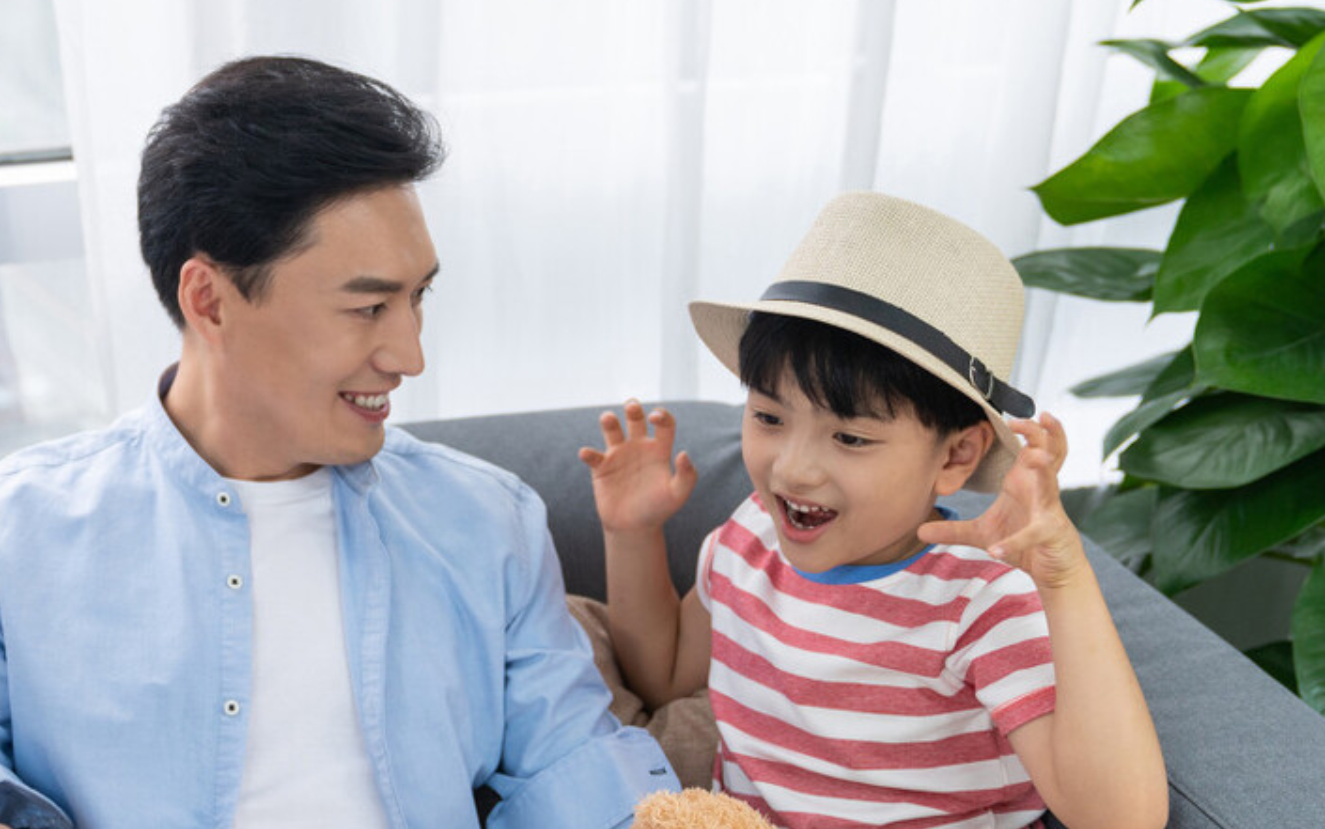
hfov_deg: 33.9
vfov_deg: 22.0
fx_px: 2131
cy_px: 484
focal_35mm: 59
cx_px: 348
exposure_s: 1/100
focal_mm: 34
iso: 400
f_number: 2.8
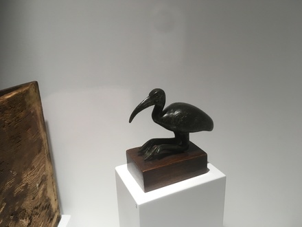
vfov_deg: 48.2
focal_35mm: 29
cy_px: 114
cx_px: 151
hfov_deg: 61.7
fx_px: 253
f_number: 2.2
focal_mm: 4.15
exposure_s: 1/33
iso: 32
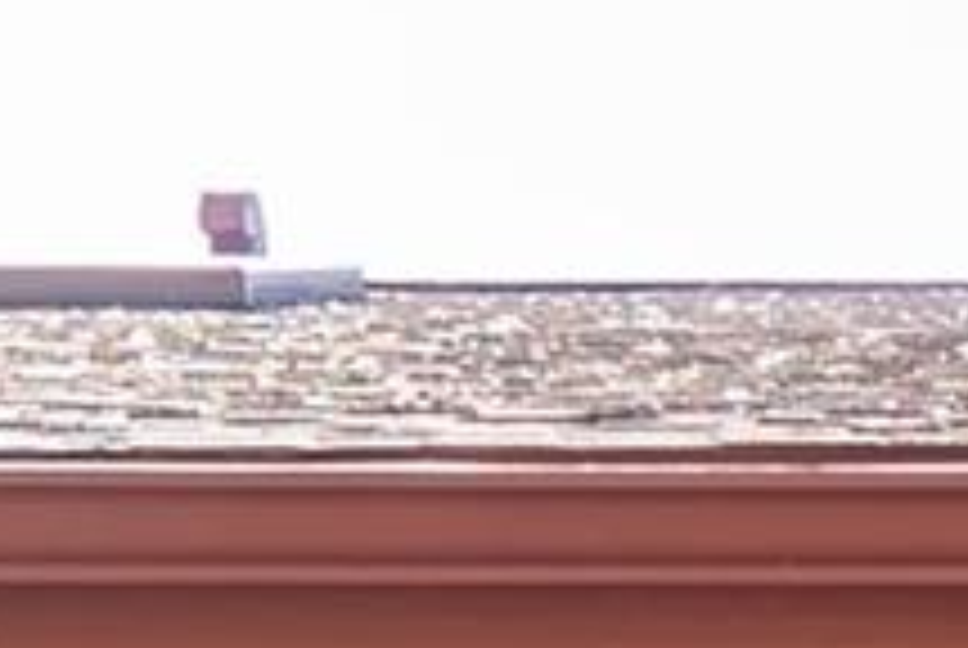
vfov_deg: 6.9
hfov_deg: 11.7
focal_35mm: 171
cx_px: 1198
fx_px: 4604
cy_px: 2198
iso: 200
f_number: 6.3
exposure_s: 1/250
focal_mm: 15.5
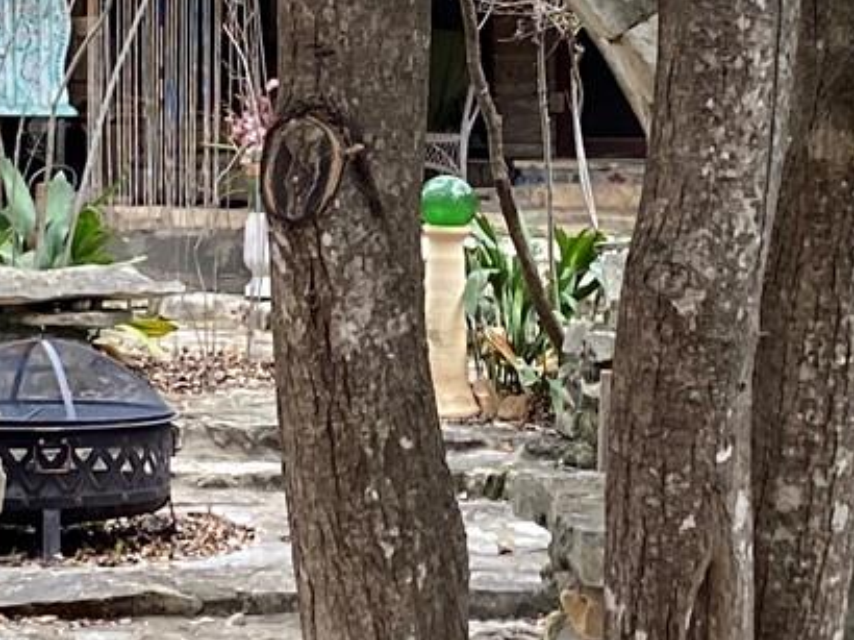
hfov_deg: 15.2
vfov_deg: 11.4
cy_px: 146
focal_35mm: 130
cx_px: 548
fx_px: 3205
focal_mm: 4.25
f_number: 1.8
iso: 125
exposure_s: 1/117
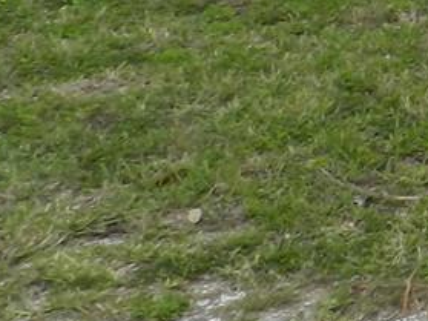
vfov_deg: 10.1
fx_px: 1631
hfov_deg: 12.2
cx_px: 989
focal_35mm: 132
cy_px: -382
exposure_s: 1/1000
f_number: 4.5
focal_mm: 4
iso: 160
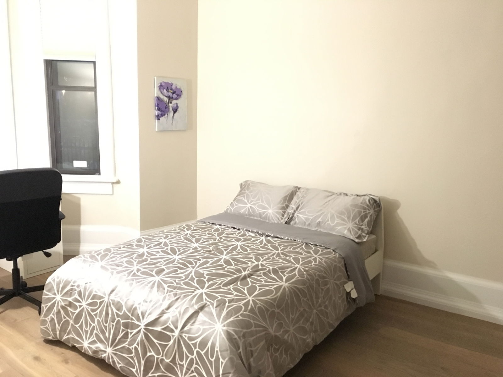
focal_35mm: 29
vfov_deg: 48.2
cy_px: 188
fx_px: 421
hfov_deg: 61.7
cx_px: 252
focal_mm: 4.15
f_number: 2.2
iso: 400
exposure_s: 1/15
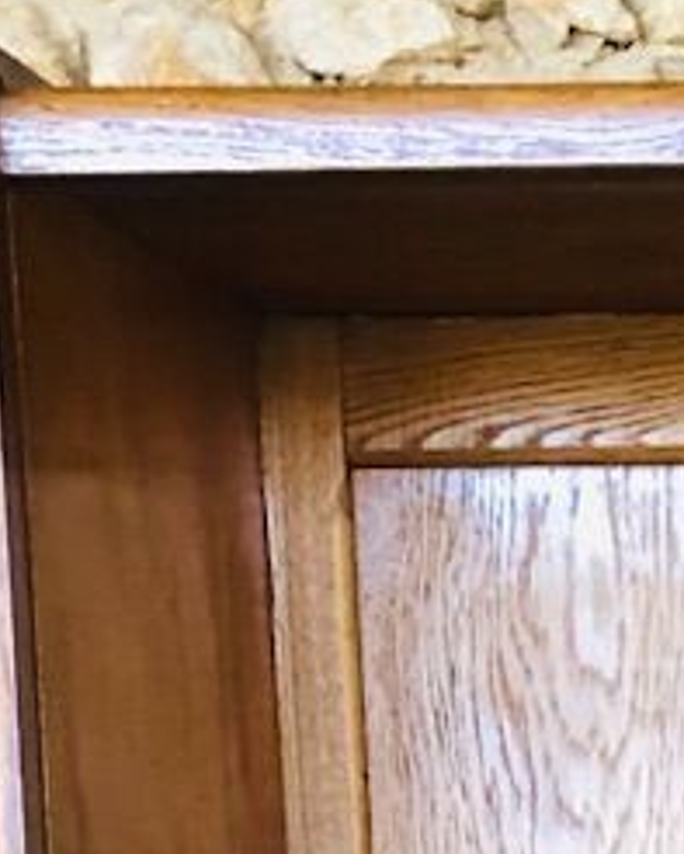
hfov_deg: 10.2
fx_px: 3591
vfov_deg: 11.5
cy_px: 1951
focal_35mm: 142
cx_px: 1260
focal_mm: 3.99
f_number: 1.8
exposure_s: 1/30
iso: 32
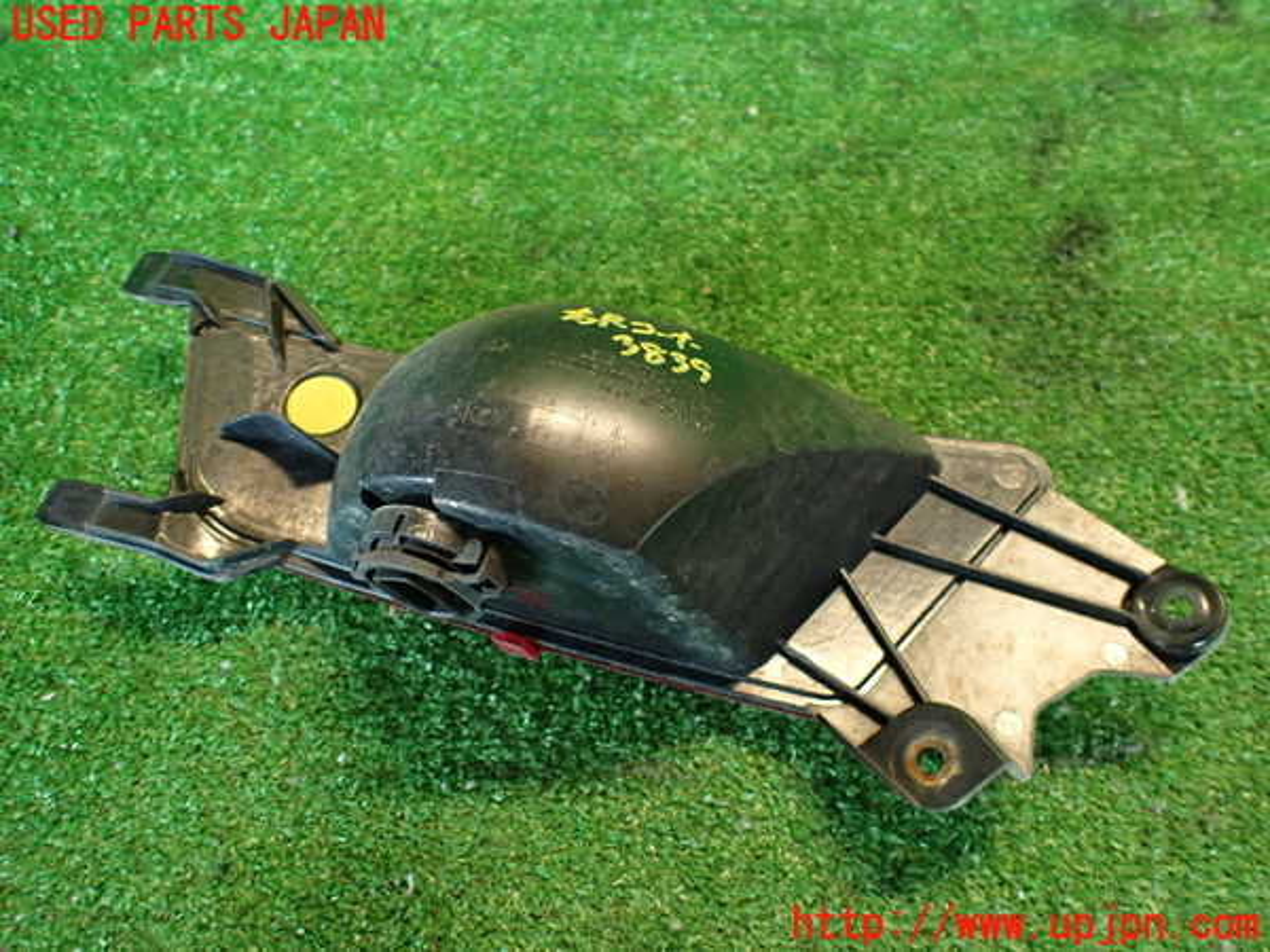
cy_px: 476
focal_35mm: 25
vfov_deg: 54.9
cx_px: 635
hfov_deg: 69.4
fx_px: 917
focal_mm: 4.5
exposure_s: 1/30
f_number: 2
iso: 250
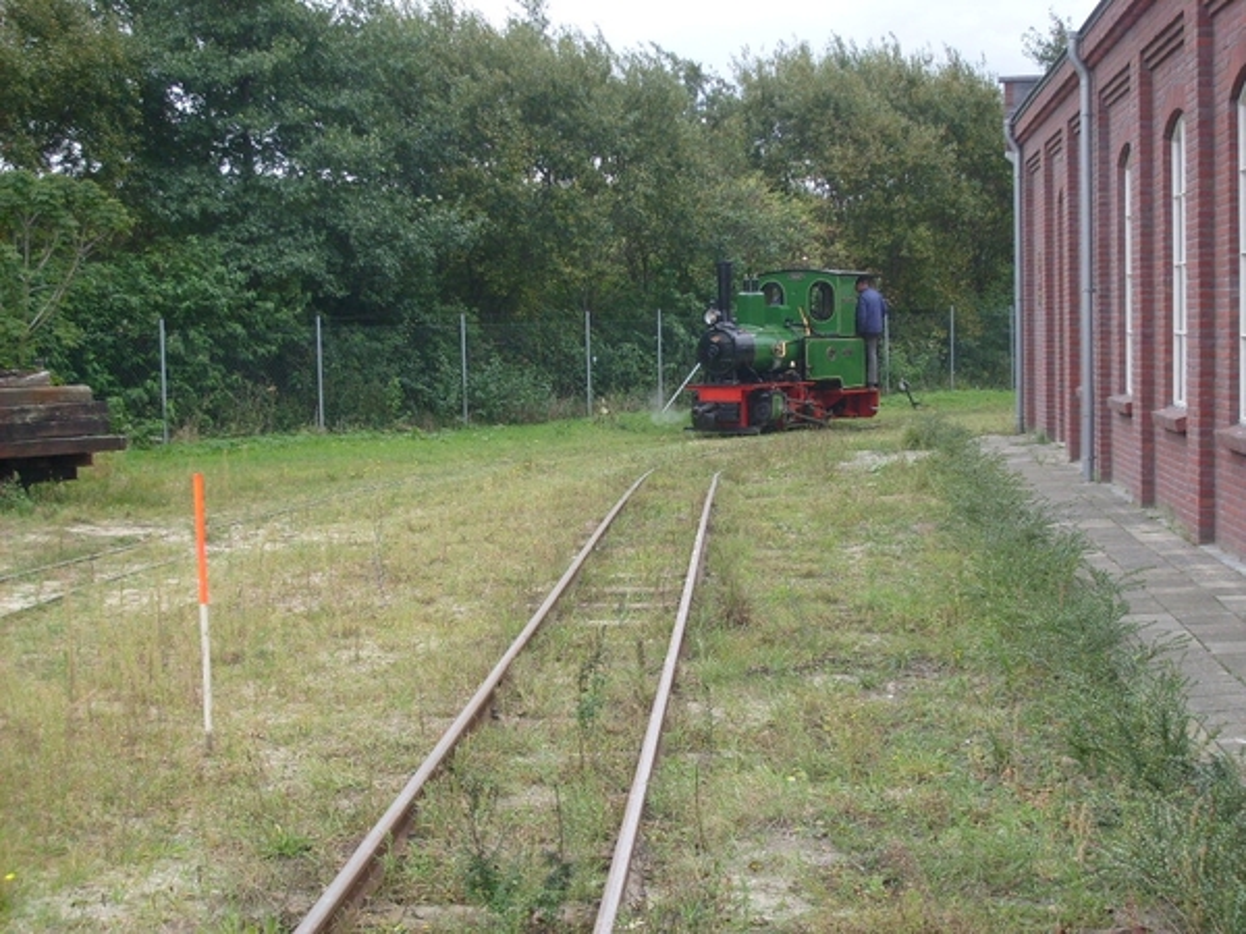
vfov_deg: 24.0
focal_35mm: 61
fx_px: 2196
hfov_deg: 31.7
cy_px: 467
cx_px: 623
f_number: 3.6
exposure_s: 1/350
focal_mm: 10.3
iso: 80
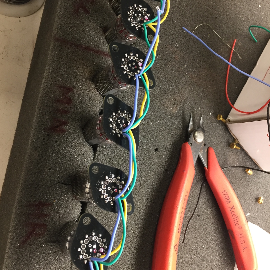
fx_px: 309
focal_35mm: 35
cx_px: 132
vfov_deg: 47.2
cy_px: 133
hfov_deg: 47.2
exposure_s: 1/30
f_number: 2.2
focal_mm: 4.15
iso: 50
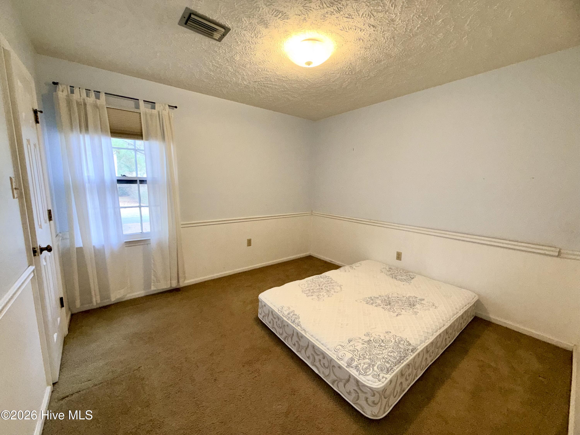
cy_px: 218
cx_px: 290
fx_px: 235
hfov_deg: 102.1
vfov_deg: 85.7
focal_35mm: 14
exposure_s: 1/60
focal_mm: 2.22
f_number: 2.2
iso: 80
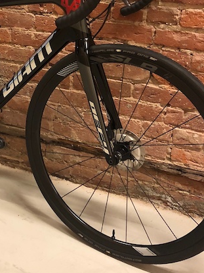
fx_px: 425
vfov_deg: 34.5
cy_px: 56
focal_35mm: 54
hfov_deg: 26.5
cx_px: 37
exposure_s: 1/6
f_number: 1.8
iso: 100
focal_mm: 4
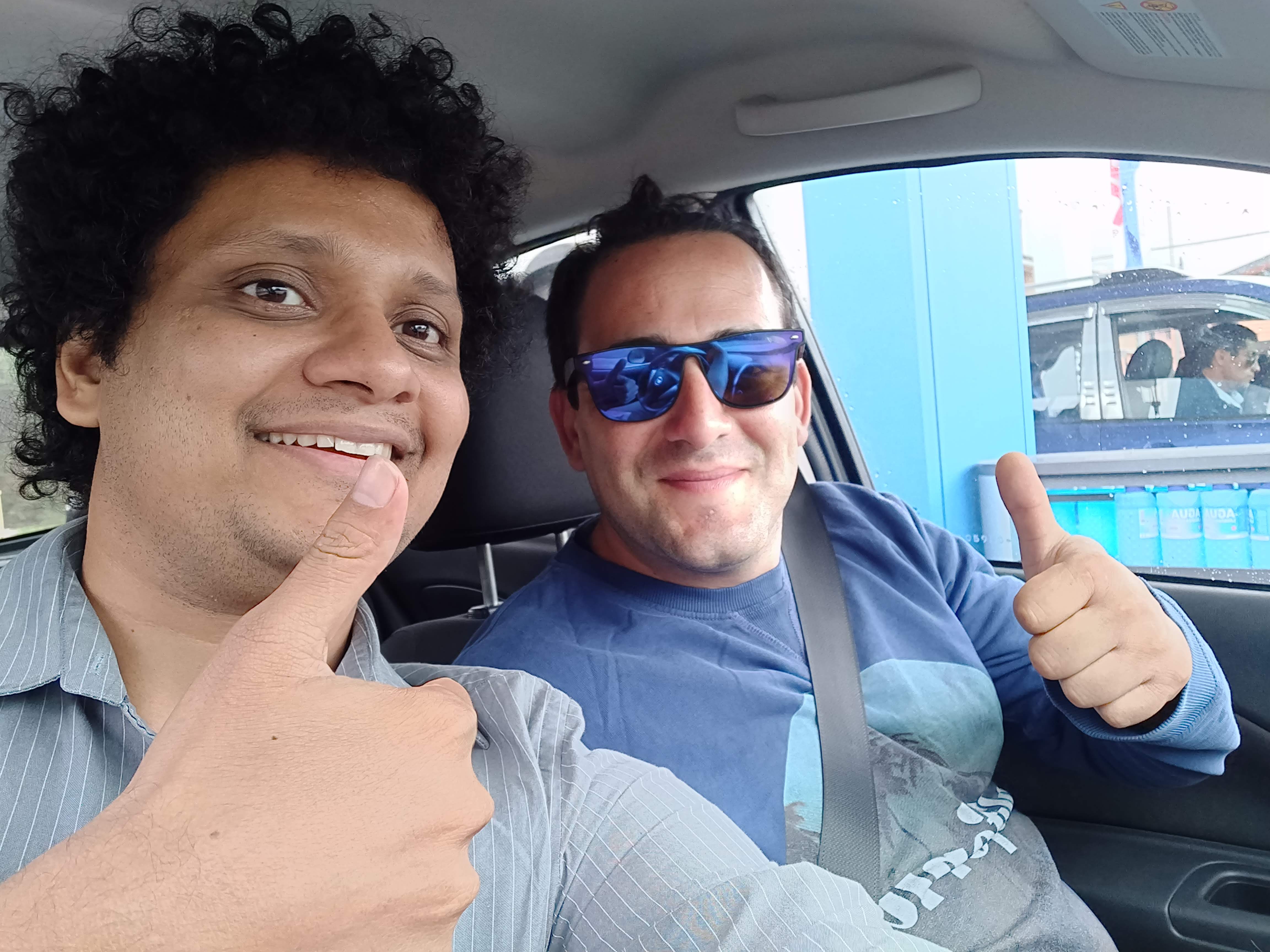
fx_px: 734
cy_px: 476
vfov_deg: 66.0
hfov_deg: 81.7
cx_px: 635
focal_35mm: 20
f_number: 2
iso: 160
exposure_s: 1/50
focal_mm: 3.52
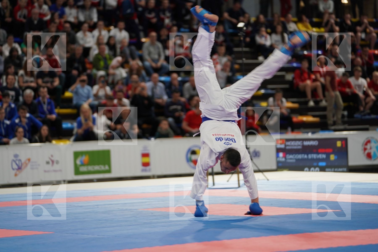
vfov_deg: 9.7
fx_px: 1491
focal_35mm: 142
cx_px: 189
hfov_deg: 14.4
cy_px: 126
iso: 400
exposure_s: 1/250
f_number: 2.8
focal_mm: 142
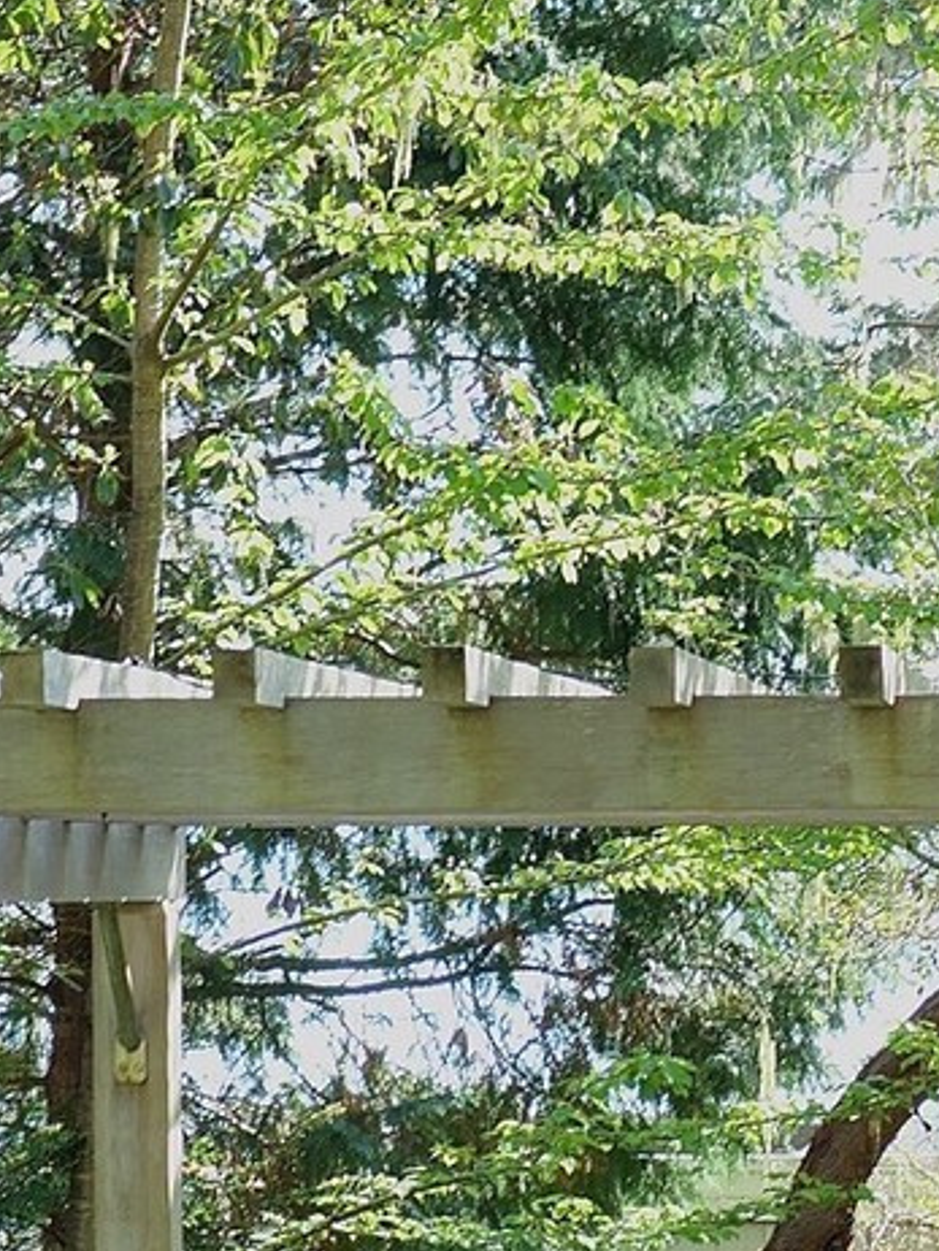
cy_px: 796
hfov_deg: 7.9
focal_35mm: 187
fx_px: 6757
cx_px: 833
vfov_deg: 10.6
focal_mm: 30
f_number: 3.5
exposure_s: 1/125
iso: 200
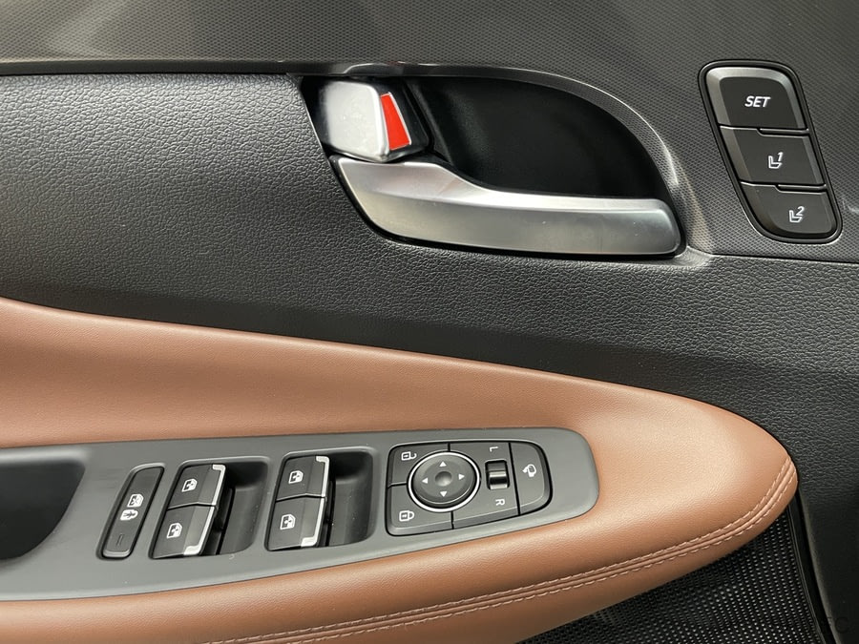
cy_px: 322
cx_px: 430
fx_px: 645
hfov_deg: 67.3
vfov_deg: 53.1
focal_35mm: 26
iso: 500
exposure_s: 1/33
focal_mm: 4.2
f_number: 1.6
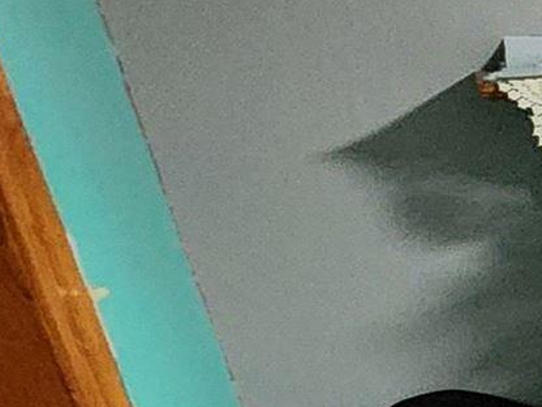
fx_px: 1503
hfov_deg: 9.5
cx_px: 1907
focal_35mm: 96
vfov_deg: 15.2
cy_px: 372
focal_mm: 2.2
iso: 500
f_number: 2.2
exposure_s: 1/30
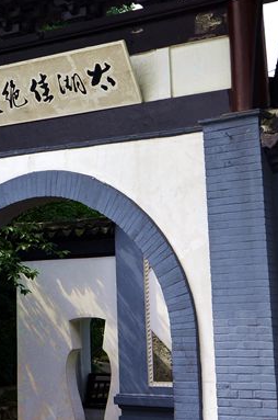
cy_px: 106
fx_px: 907
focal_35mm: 78
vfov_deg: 25.7
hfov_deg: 17.2
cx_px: 32
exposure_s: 1/320
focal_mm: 22
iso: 200
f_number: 9
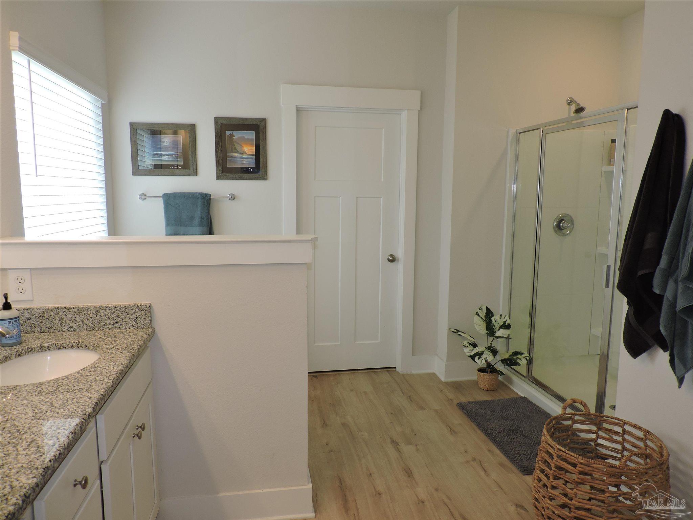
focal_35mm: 24
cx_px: 346
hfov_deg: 71.6
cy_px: 260
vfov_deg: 56.8
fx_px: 480
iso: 100
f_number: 3
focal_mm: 4.3
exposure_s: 1/40
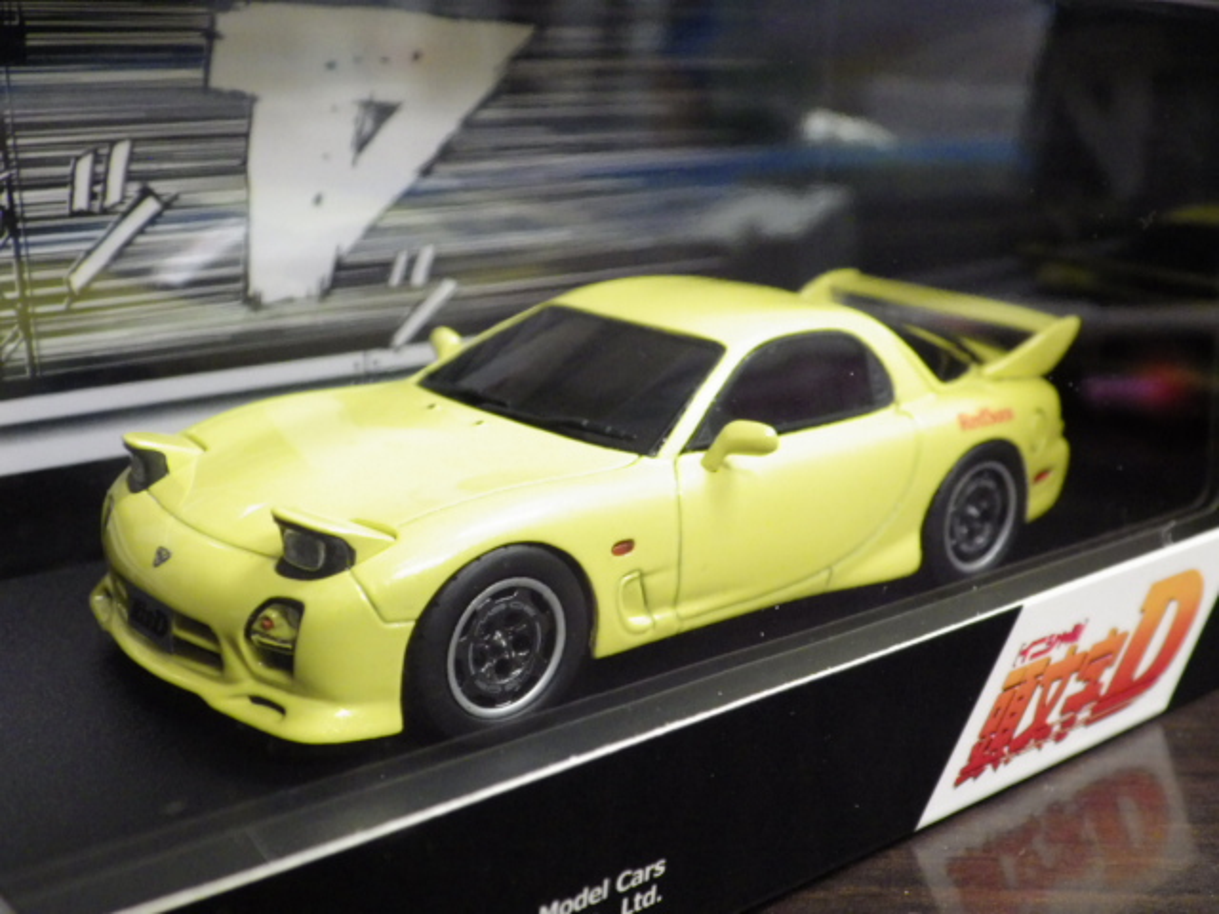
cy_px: 457
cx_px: 610
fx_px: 1761
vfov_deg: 29.1
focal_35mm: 50
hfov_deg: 38.2
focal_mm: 9
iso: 800
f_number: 3.8
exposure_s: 1/25
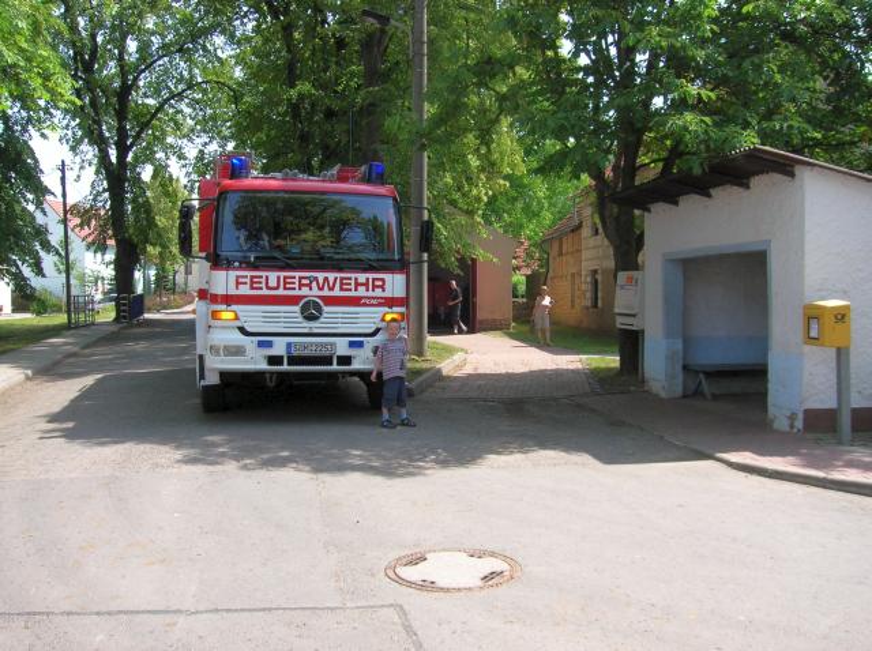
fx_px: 880
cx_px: 436
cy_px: 326
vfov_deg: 40.6
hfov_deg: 52.7
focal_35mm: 35
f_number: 4.9
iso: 50
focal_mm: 5.8
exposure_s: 1/143
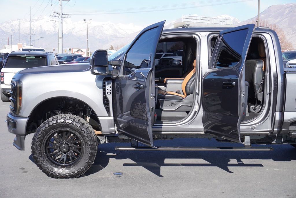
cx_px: 148
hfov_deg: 38.9
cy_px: 99
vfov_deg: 26.5
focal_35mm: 51
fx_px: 420
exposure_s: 1/125
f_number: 8
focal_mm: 34
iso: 100
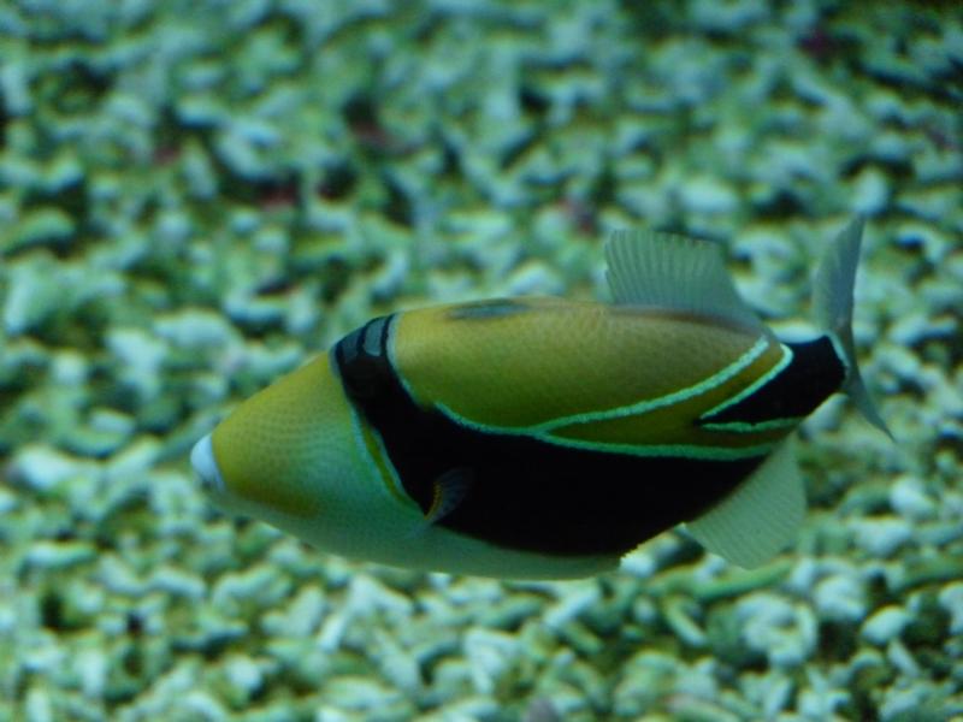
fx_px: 9959
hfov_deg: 5.5
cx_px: 482
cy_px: 361
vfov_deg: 4.2
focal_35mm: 358
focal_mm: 63.6
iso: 800
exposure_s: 1/80
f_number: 3.7
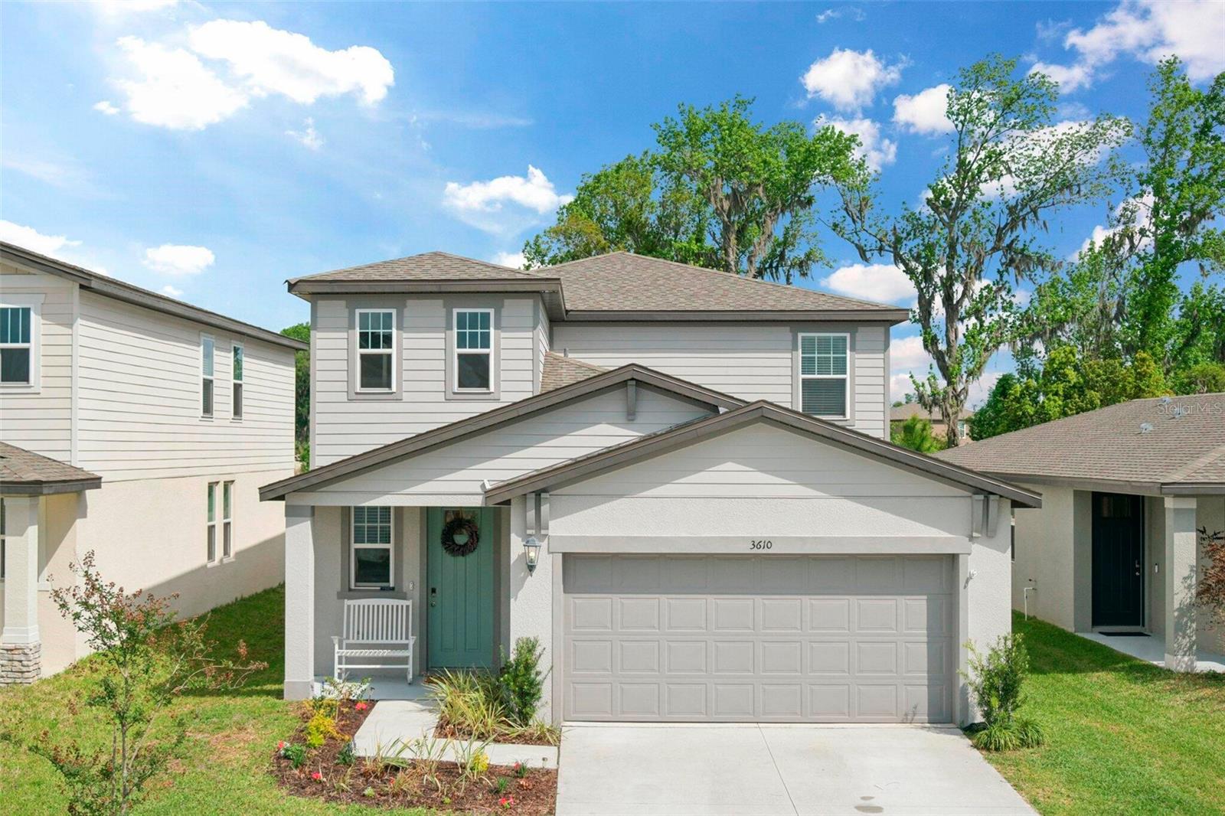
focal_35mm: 45
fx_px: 1531
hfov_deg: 43.6
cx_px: 612
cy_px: 408
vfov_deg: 29.9
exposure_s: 1/2000
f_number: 11
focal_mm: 45
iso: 400
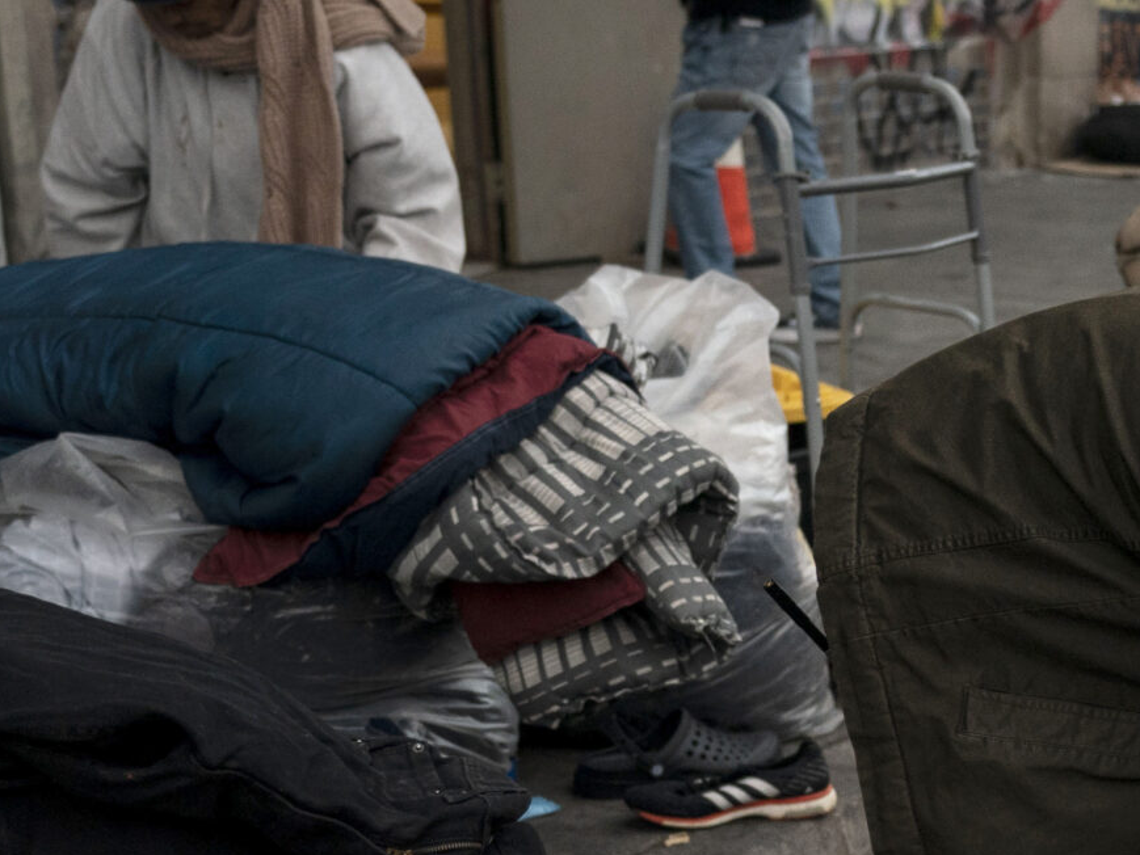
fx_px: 2800
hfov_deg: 21.1
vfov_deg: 17.2
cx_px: 1435
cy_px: 731
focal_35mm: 85
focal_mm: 30
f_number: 2.8
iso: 800
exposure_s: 1/400
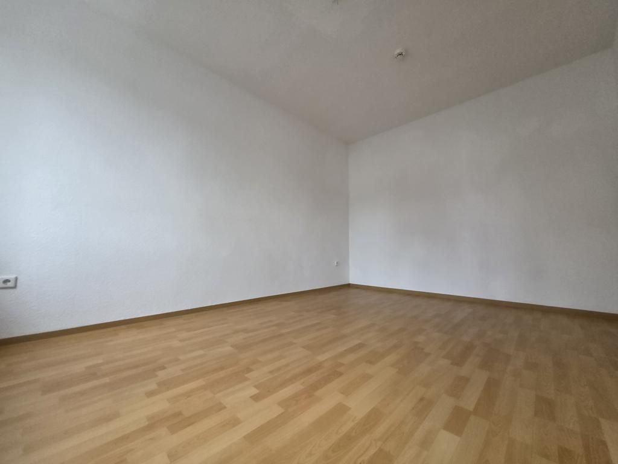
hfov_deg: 106.2
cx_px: 309
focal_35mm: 13
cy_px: 232
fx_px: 232
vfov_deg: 89.9
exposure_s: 1/60
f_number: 1.9
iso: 320
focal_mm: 2.2
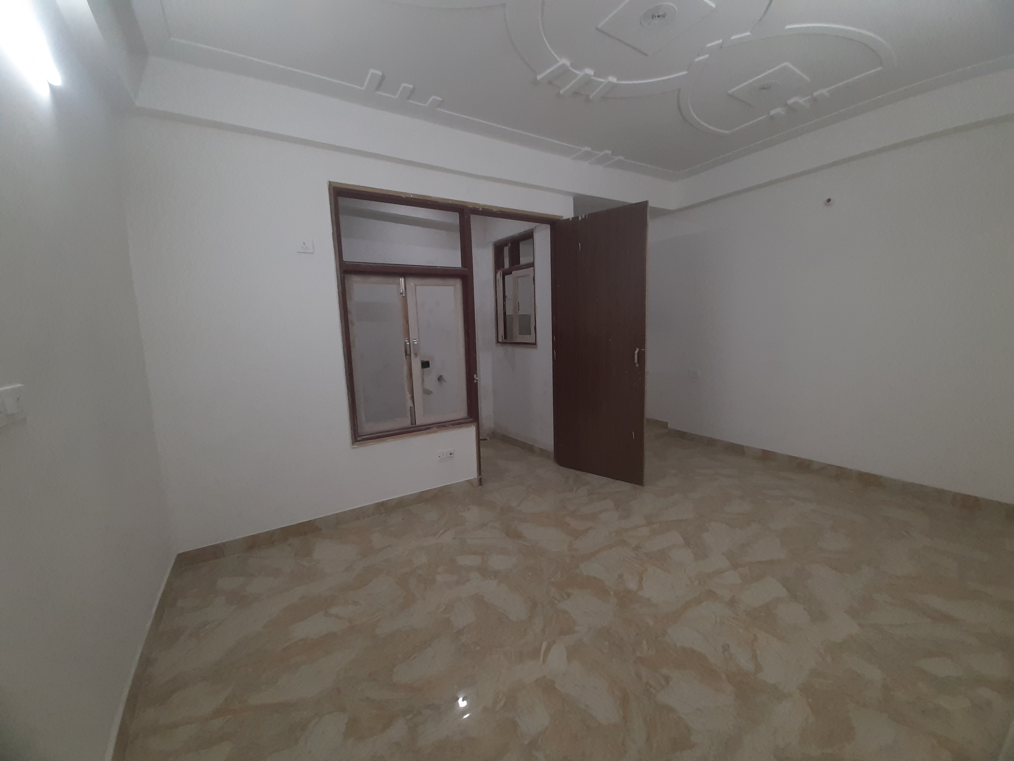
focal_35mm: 13
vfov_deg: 89.9
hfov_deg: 106.2
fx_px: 381
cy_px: 380
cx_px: 507
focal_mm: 1.42
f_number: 2.2
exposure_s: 1/50
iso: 125
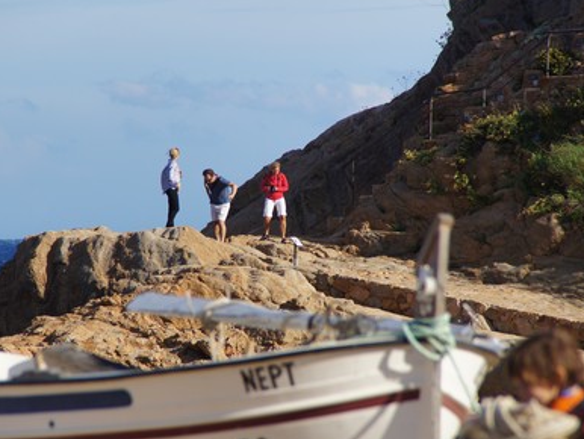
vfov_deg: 4.3
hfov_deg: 5.8
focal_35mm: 343
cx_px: 247
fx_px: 5790
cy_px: 220
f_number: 7.1
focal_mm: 200
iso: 100
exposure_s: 1/320
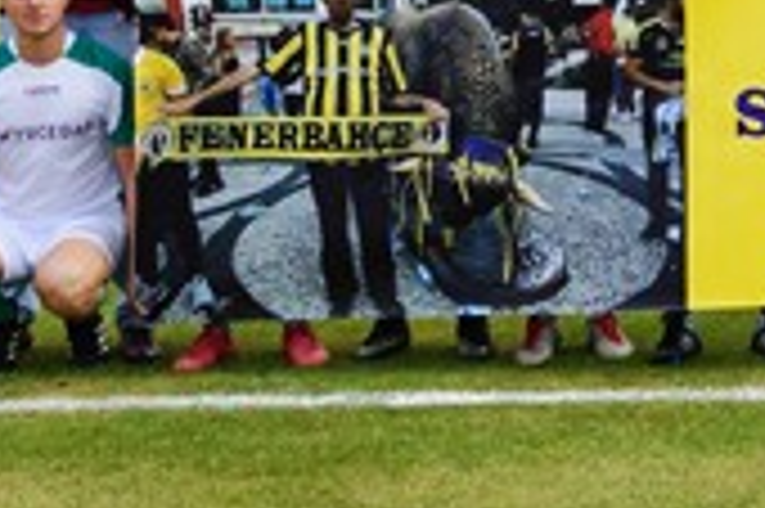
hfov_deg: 12.3
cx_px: 1188
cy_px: -207
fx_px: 3354
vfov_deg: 8.5
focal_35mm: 158
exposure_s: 1/125
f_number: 9
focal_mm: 28
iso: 100
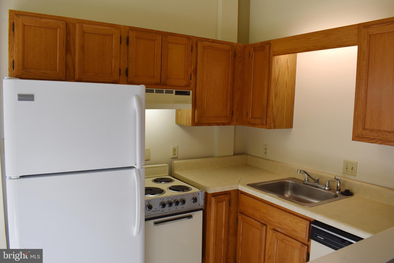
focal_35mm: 27
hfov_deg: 67.4
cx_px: 197
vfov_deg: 47.9
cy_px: 132
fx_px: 295
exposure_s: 1/125
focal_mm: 18
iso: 400
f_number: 5.6
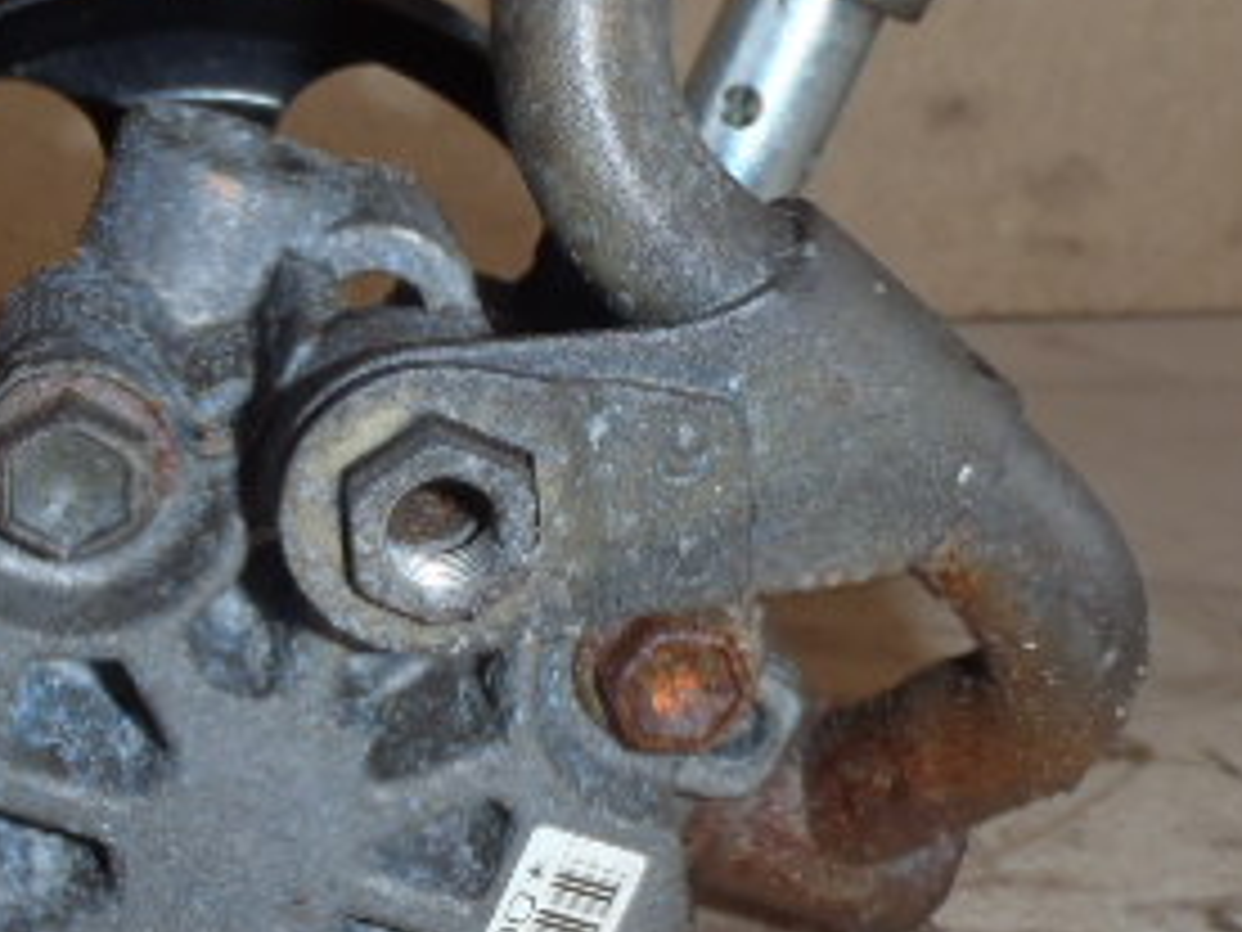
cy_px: 437
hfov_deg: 29.7
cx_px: 441
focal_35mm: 65
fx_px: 2332
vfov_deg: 22.6
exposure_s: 1/30
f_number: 3.9
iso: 100
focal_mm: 5
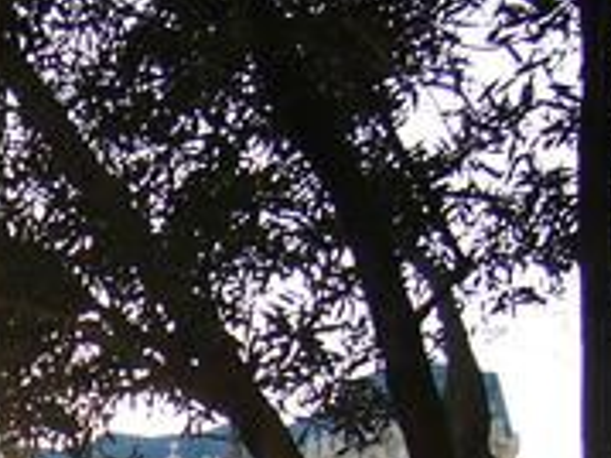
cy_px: 701
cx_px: -266
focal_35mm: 125
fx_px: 2205
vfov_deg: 11.3
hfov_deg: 14.8
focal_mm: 5.8
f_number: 2.8
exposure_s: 1/200
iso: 50
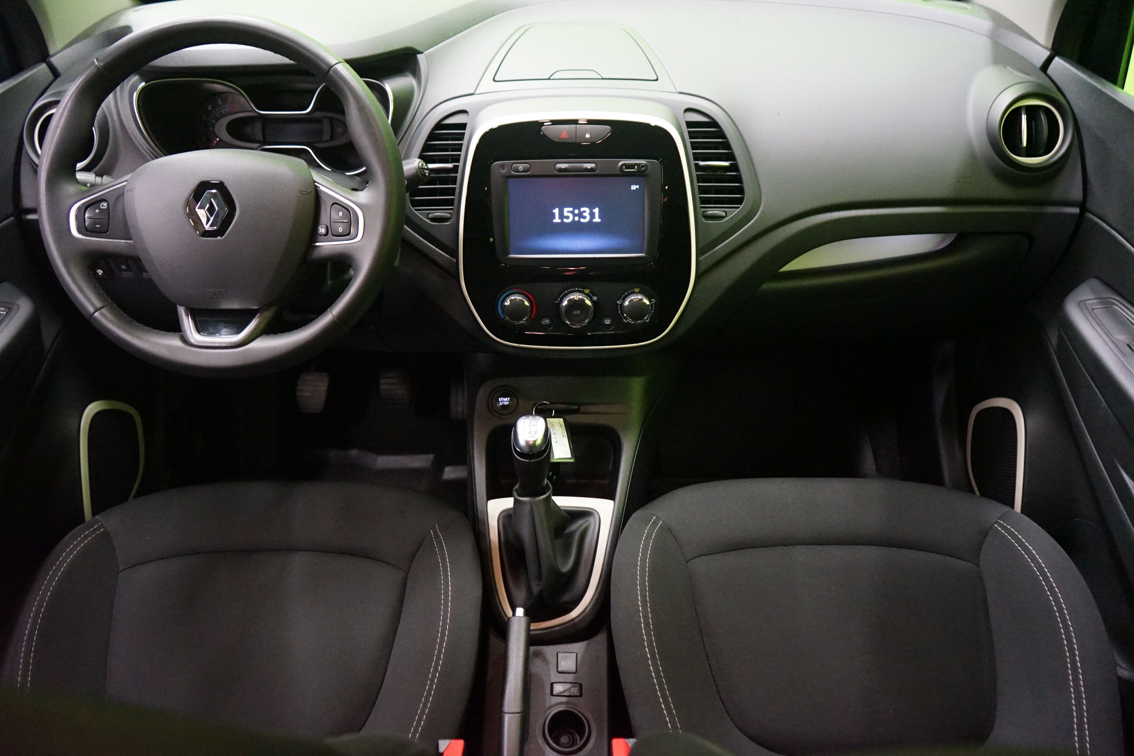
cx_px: 567
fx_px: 882
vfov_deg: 46.4
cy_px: 378
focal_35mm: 28
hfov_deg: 65.5
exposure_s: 1/20
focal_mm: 28
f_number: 3.5
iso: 6400
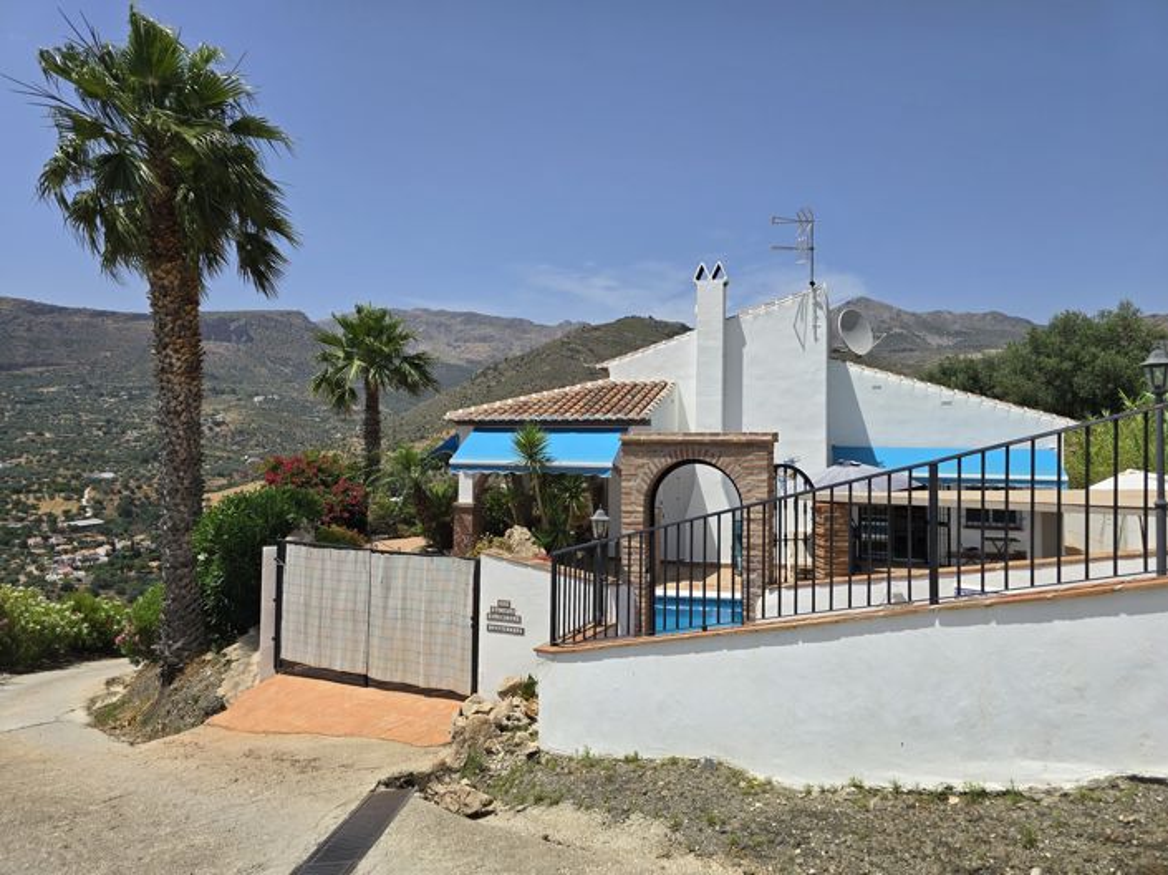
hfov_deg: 74.0
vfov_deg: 58.8
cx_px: 584
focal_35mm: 23
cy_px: 438
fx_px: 776
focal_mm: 6.3
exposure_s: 1/1358
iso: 12
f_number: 1.7
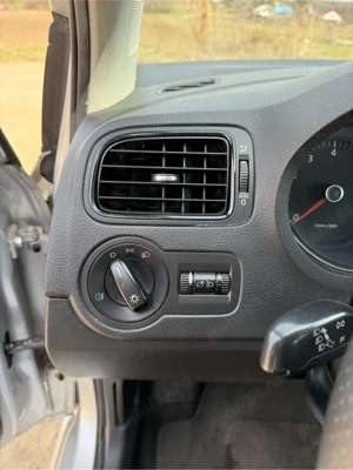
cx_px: 176
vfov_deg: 71.6
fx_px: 326
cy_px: 235
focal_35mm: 24
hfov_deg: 56.8
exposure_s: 1/414
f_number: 1.78
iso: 100
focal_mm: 6.76
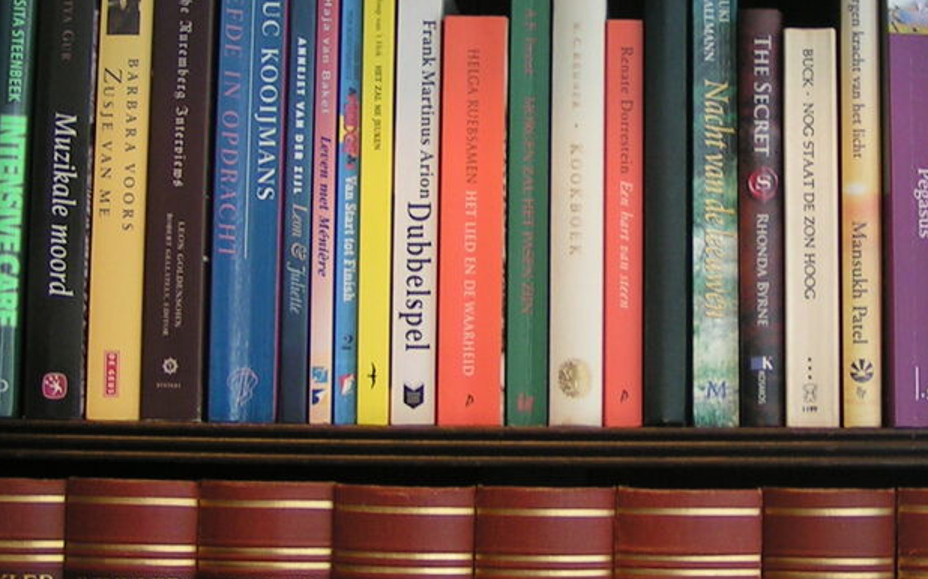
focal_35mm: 60
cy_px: 170
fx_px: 1517
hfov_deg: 33.5
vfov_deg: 21.5
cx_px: 658
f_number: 3.2
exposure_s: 1/40
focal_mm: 4.4
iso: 50
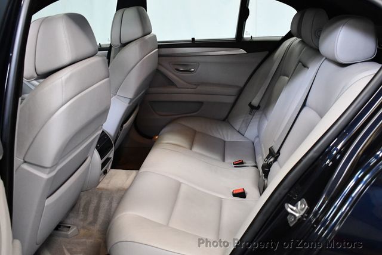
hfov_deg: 53.1
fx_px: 382
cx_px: 191
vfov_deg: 36.9
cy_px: 128
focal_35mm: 36
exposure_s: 1/125
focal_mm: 18
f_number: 3.5
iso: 2200
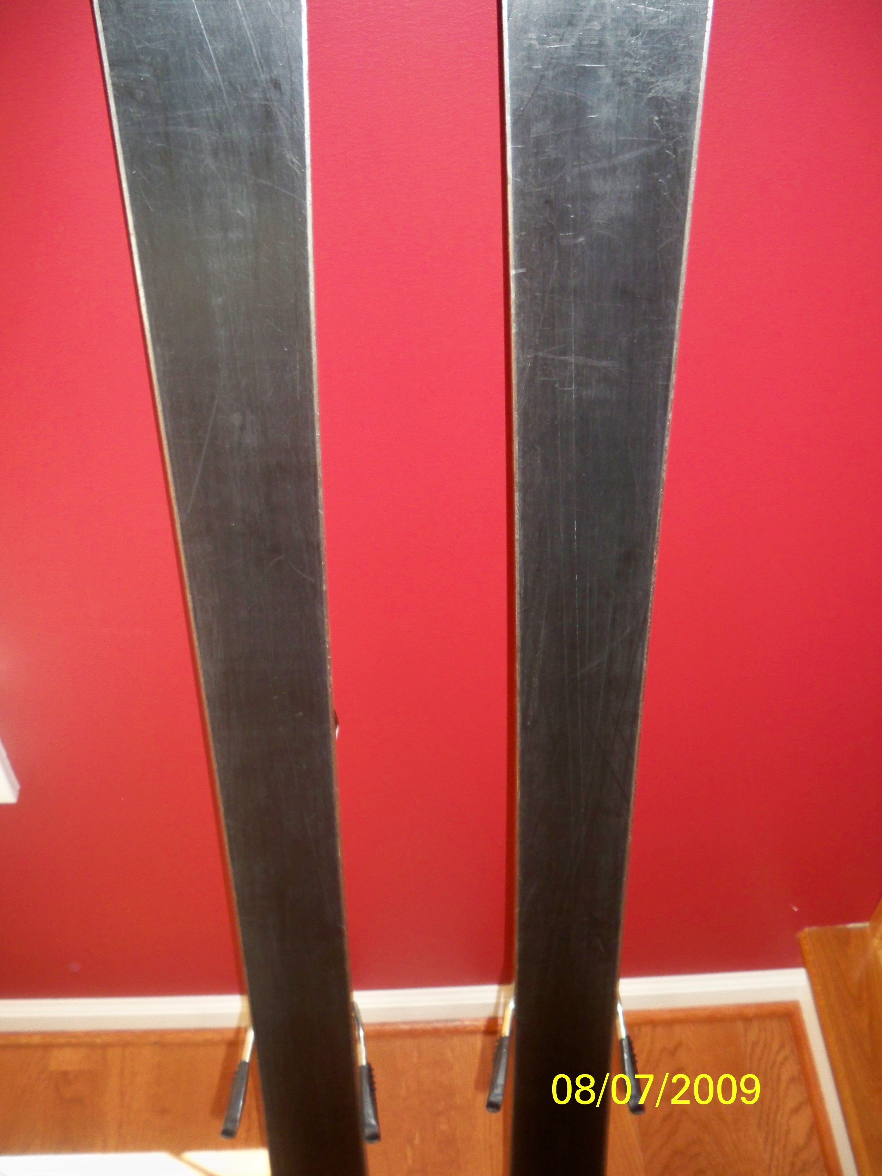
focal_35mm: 35
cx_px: 441
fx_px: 1189
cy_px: 588
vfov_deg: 52.6
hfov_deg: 40.7
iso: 200
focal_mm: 6.3
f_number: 3.1
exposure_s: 1/30
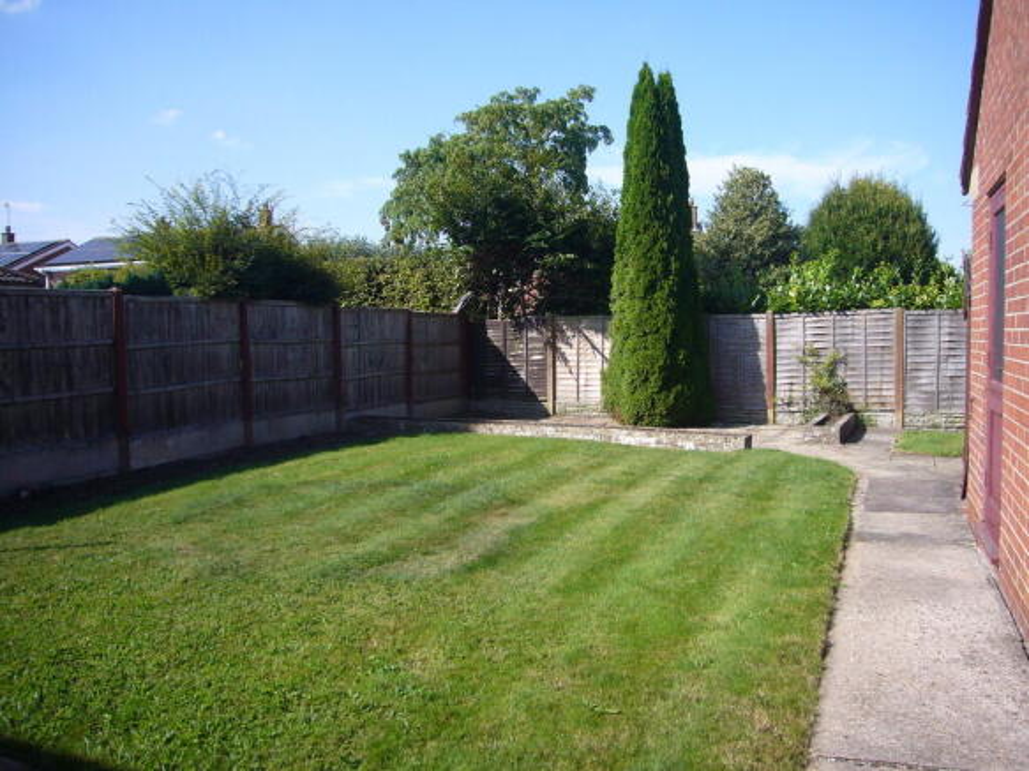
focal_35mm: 28
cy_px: 386
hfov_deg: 63.5
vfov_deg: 49.7
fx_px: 832
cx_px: 514
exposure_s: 1/250
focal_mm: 4.6
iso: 80
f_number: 5.6
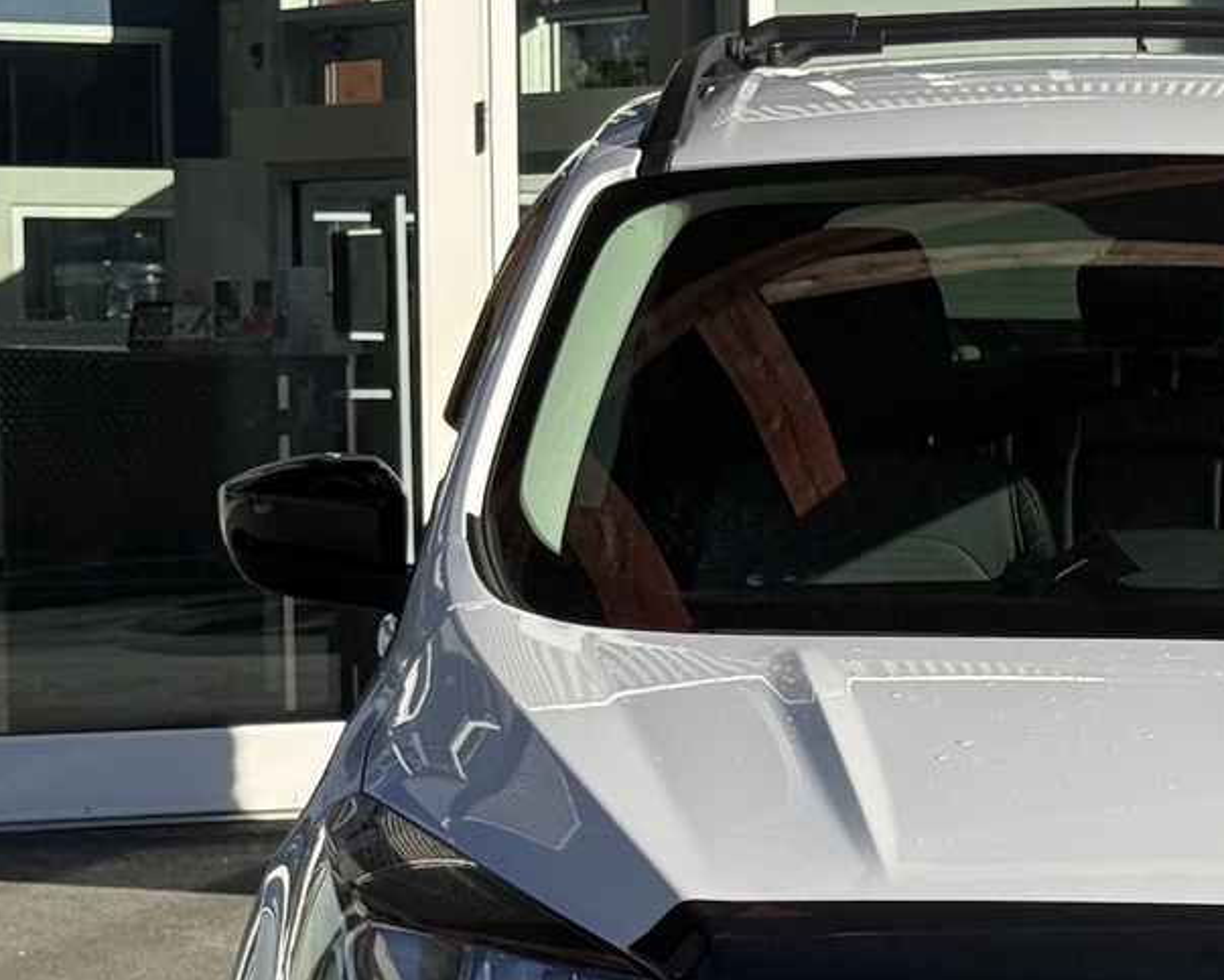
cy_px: 919
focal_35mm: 159
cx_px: 1088
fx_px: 5763
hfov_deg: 12.0
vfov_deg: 9.7
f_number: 1.78
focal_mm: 6.76
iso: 64
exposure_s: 1/5208
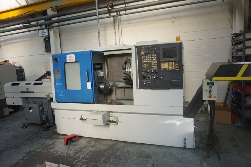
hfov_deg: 73.7
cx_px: 126
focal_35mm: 24
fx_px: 167
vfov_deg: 53.1
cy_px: 84
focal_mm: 16
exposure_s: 1/160
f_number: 4
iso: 200
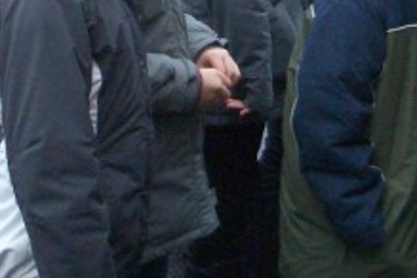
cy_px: -110
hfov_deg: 15.4
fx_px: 1540
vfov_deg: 10.1
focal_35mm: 133
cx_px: 240
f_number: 2.6
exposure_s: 1/100
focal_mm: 5.8
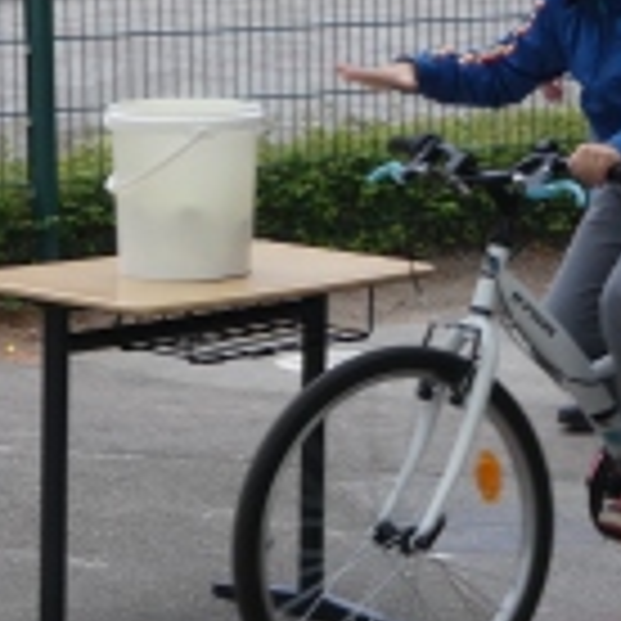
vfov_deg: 10.3
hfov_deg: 10.3
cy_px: 72
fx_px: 3430
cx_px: 518
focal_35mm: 169
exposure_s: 1/125
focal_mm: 11.9
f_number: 4.2
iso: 80
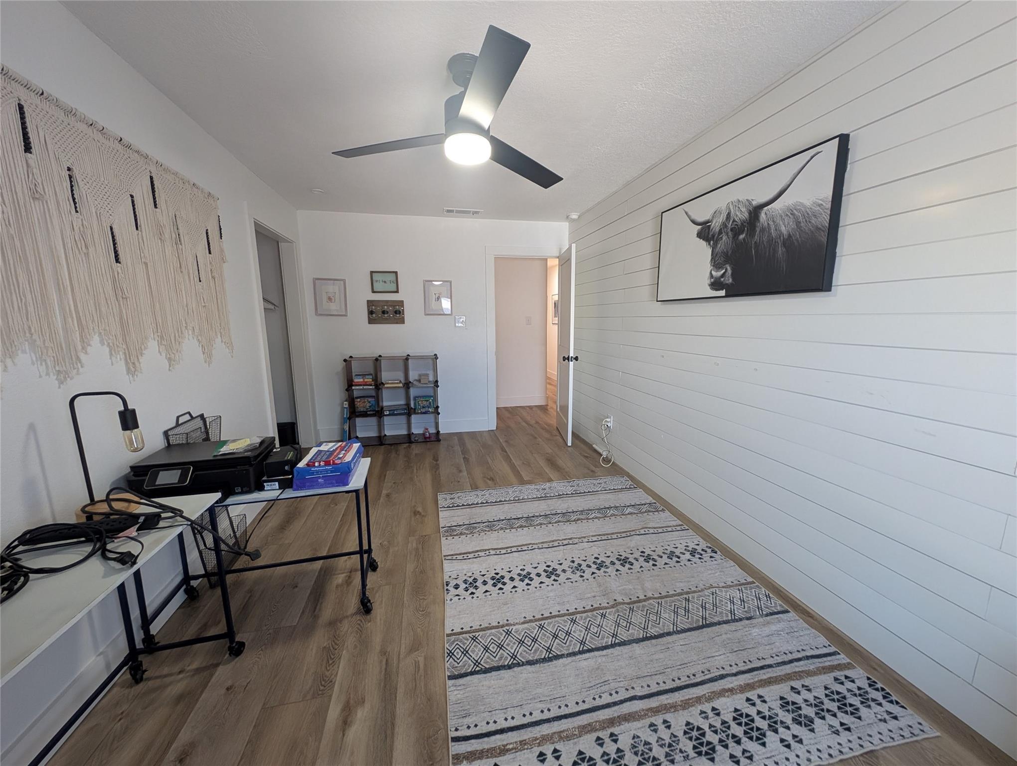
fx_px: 353
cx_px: 508
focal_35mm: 12
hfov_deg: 110.5
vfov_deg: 94.6
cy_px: 383
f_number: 1.95
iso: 170
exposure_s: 1/40
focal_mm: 2.23
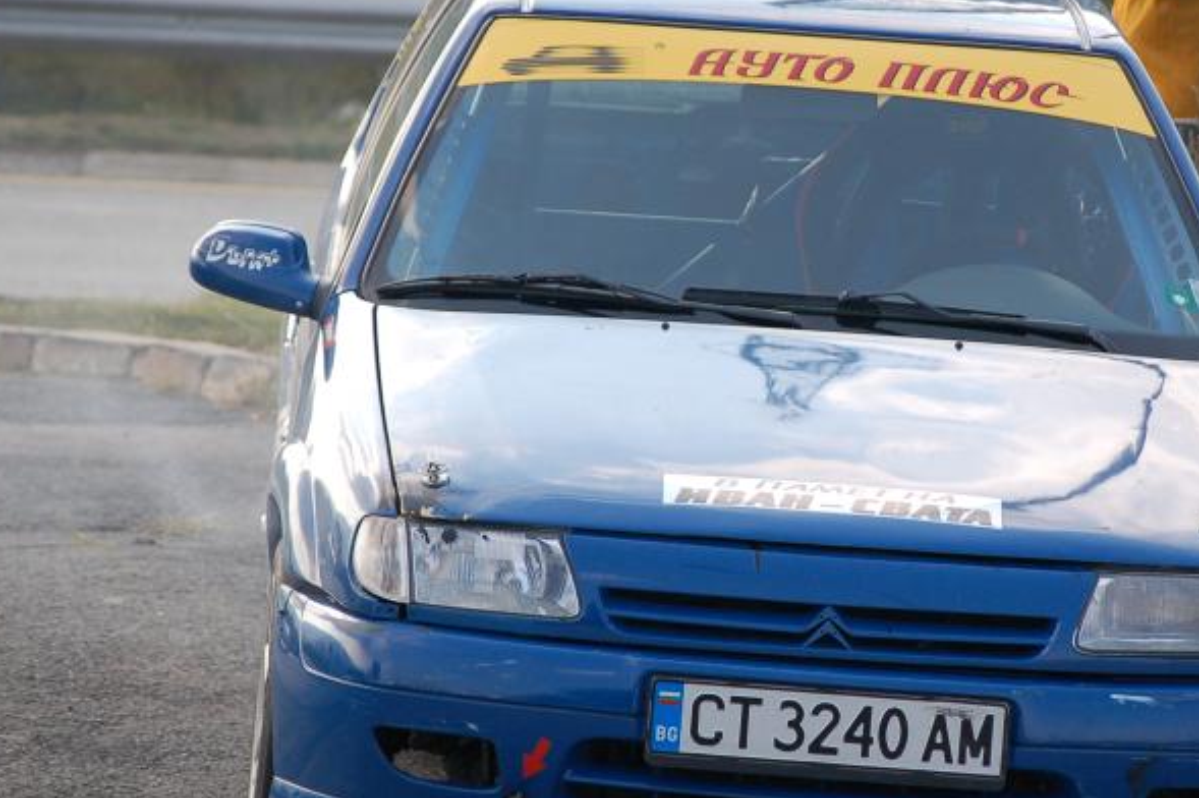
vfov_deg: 4.4
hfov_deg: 6.6
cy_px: 420
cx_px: 820
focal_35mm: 313
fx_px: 10418
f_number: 4.8
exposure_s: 1/640
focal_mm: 120
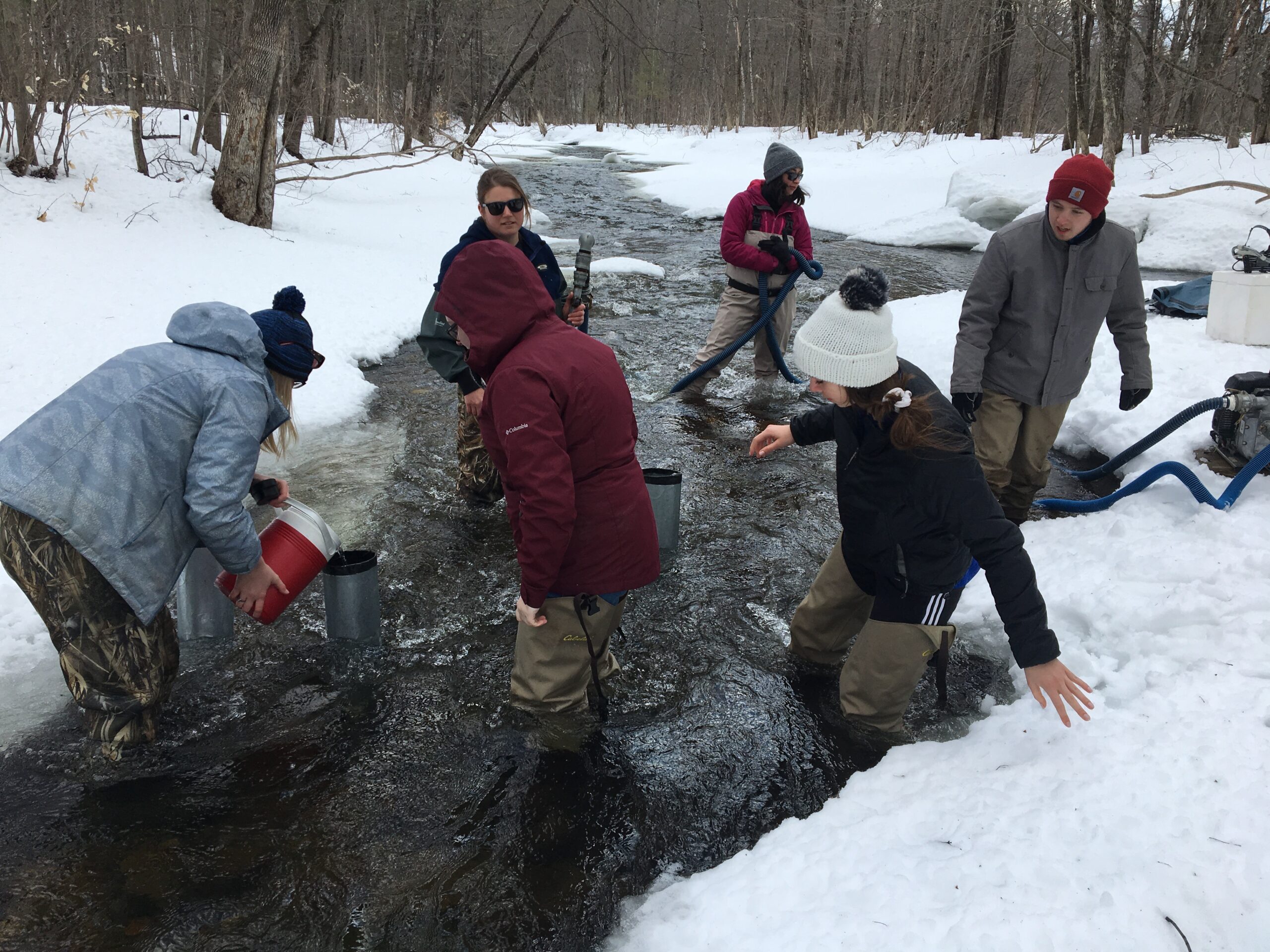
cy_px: 476
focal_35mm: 29
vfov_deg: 48.2
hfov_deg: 61.7
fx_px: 1064
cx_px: 635
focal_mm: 4.15
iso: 25
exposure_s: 1/864
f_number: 2.2
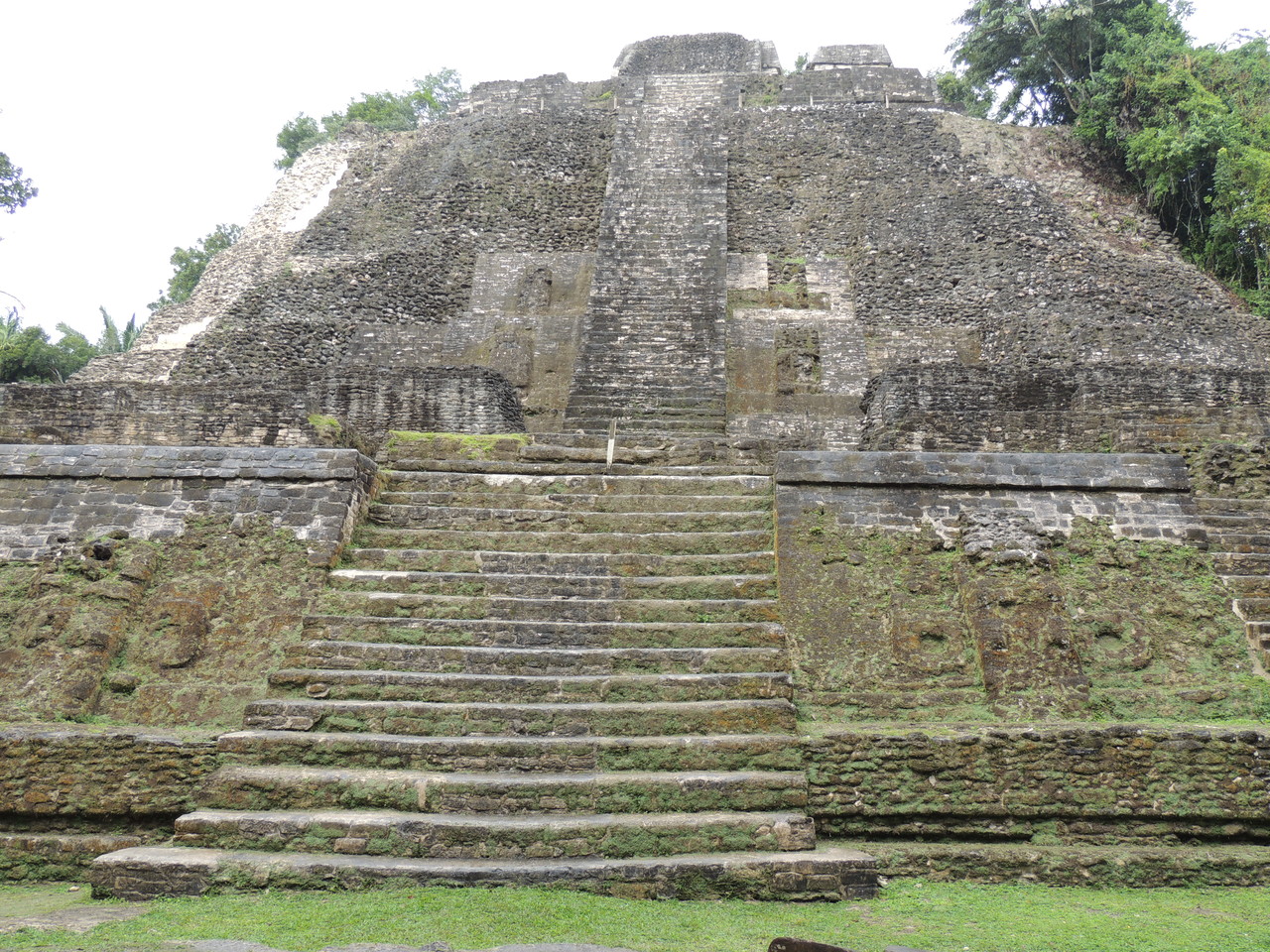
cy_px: 476
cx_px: 635
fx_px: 1284
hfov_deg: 52.6
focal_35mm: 35
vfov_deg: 40.7
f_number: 3.3
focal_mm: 6.2
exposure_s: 1/200
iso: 100
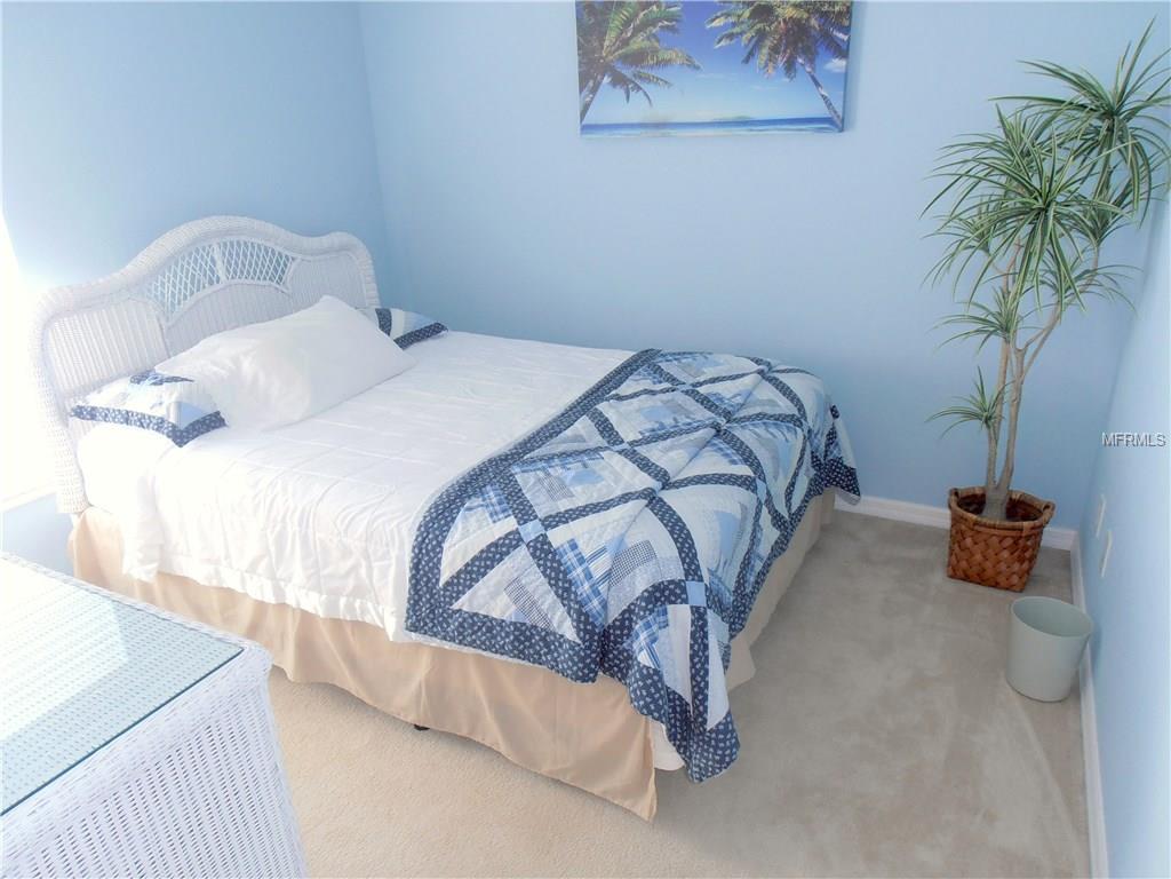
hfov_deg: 71.6
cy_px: 440
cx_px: 586
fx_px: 812
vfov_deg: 56.8
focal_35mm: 24
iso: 100
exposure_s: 1/30
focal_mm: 4.2
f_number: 3
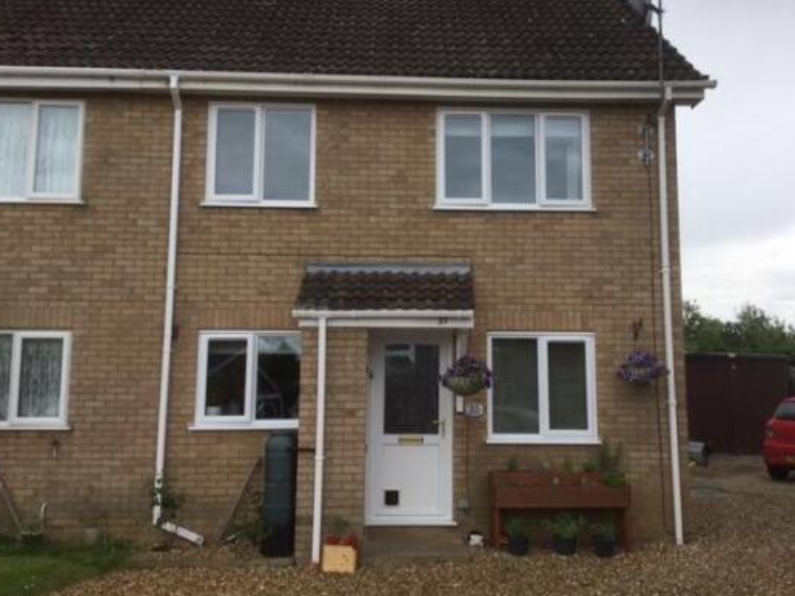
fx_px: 804
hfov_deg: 52.6
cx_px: 432
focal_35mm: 35
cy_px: 278
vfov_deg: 40.7
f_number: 2.4
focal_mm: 3.3
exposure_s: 1/608
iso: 25
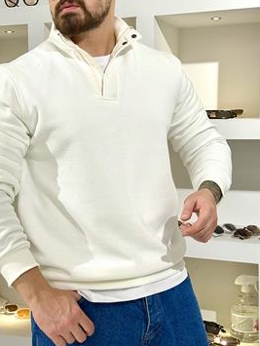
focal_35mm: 63
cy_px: 153
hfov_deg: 23.3
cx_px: 94
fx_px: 630
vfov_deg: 30.7
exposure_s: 1/100
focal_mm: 6.76
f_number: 1.78
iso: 50
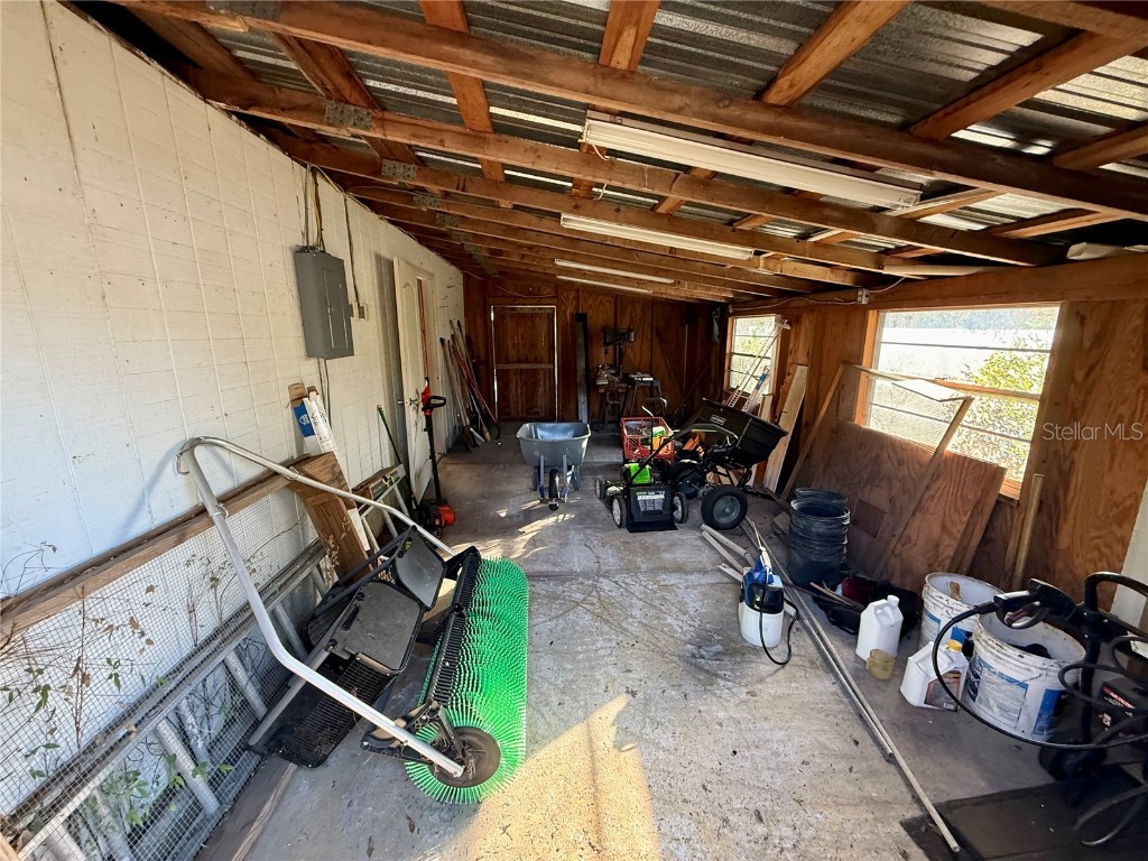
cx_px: 574
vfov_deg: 85.7
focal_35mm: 14
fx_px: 464
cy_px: 430
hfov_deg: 102.1
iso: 320
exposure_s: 1/67
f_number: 2.2
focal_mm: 2.22
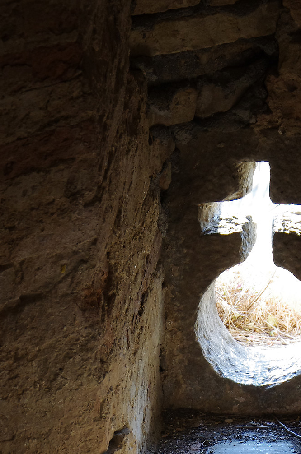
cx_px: 166
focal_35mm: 179
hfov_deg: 7.6
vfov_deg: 11.3
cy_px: 523
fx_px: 2256
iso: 800
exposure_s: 1/100
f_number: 4.5
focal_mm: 50
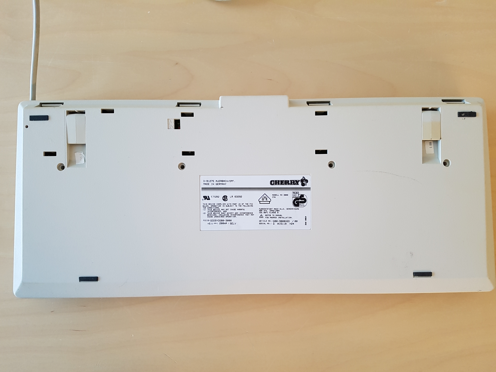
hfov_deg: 67.3
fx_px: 373
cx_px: 248
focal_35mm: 26
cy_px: 186
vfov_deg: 53.1
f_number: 1.7
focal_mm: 4.2
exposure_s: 1/18
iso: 200
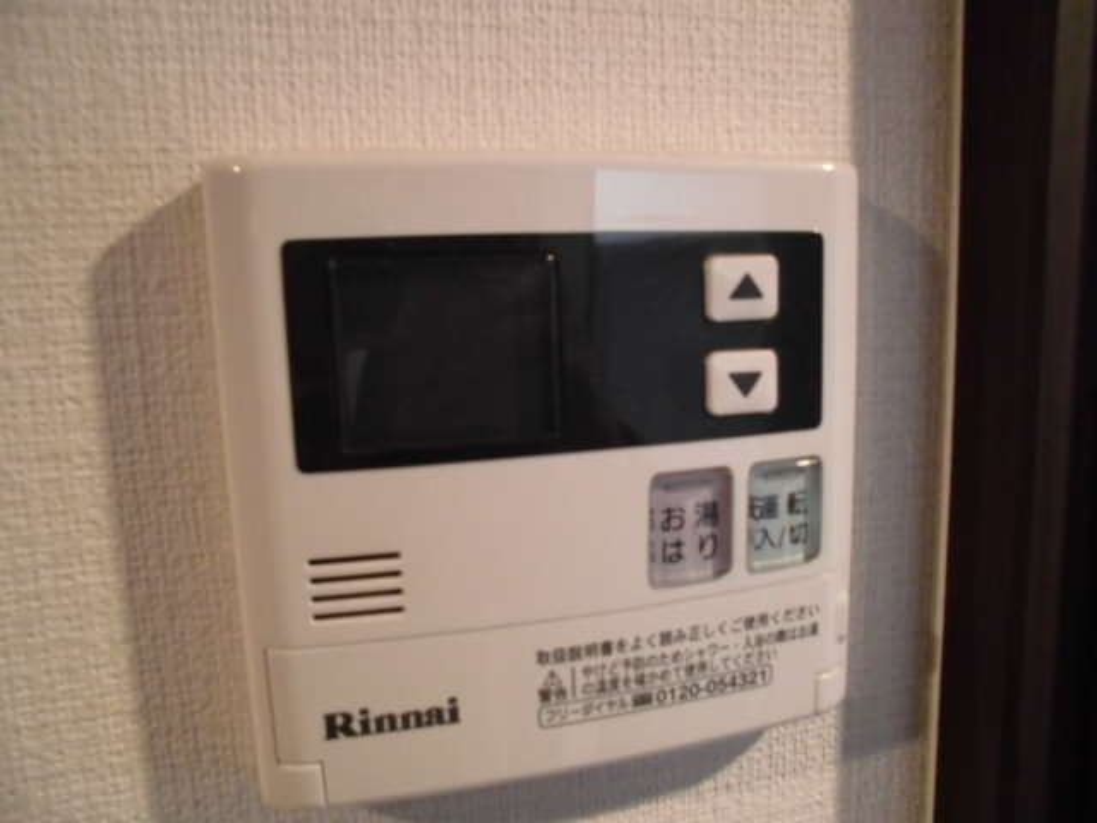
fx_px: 824
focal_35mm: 26
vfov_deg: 53.1
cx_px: 548
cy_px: 412
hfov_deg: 67.3
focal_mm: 4.6
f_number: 3.5
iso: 400
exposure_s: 1/6
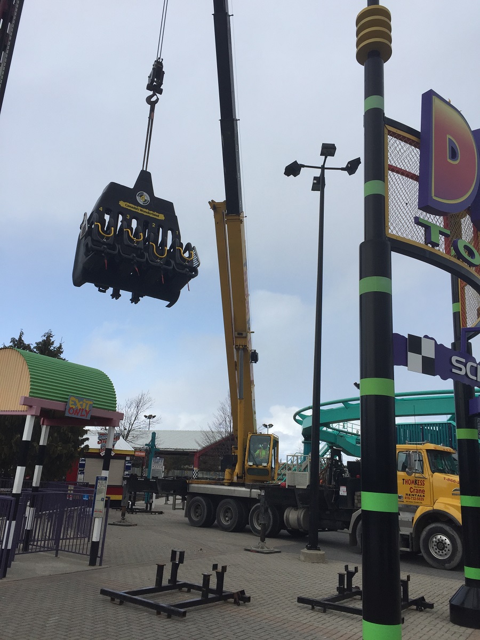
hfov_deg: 48.2
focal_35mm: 29
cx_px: 240
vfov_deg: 61.7
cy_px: 320
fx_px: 536
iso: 32
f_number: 2.2
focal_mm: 4.15
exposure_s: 1/1130
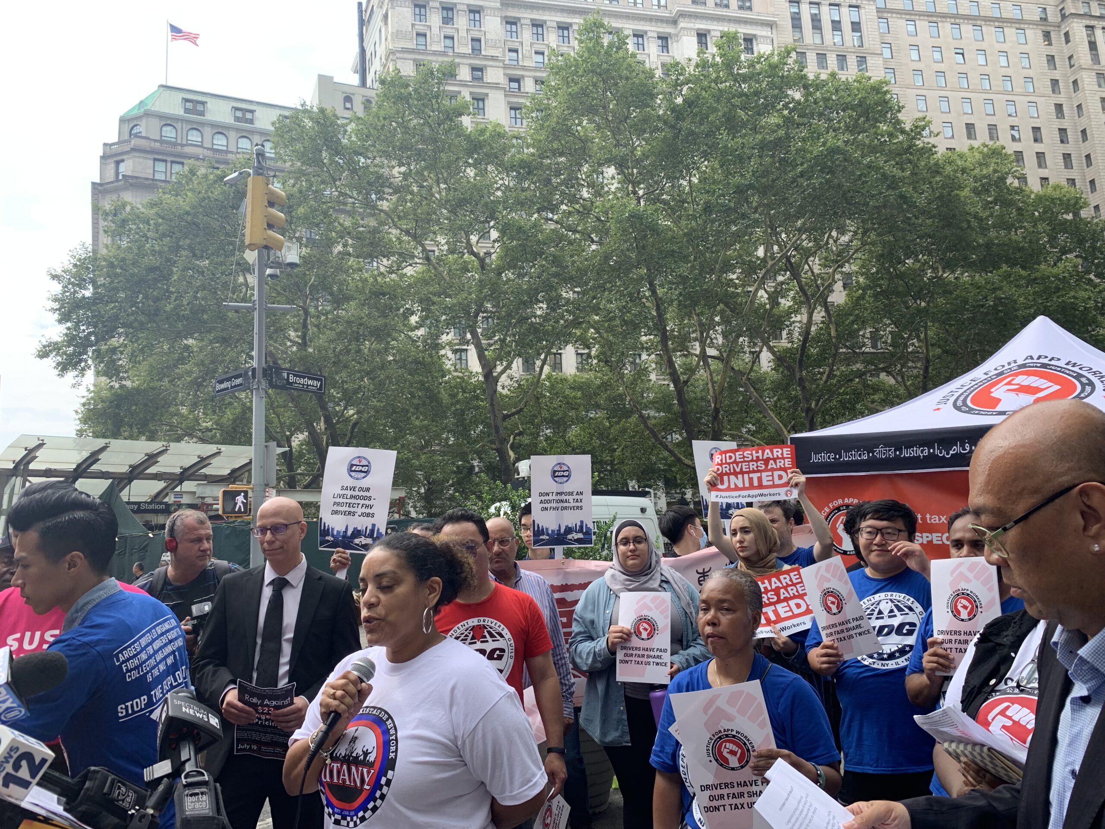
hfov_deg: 67.3
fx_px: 830
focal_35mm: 26
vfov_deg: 53.1
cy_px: 414
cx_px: 552
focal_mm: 4.25
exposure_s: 1/520
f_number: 1.8
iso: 25
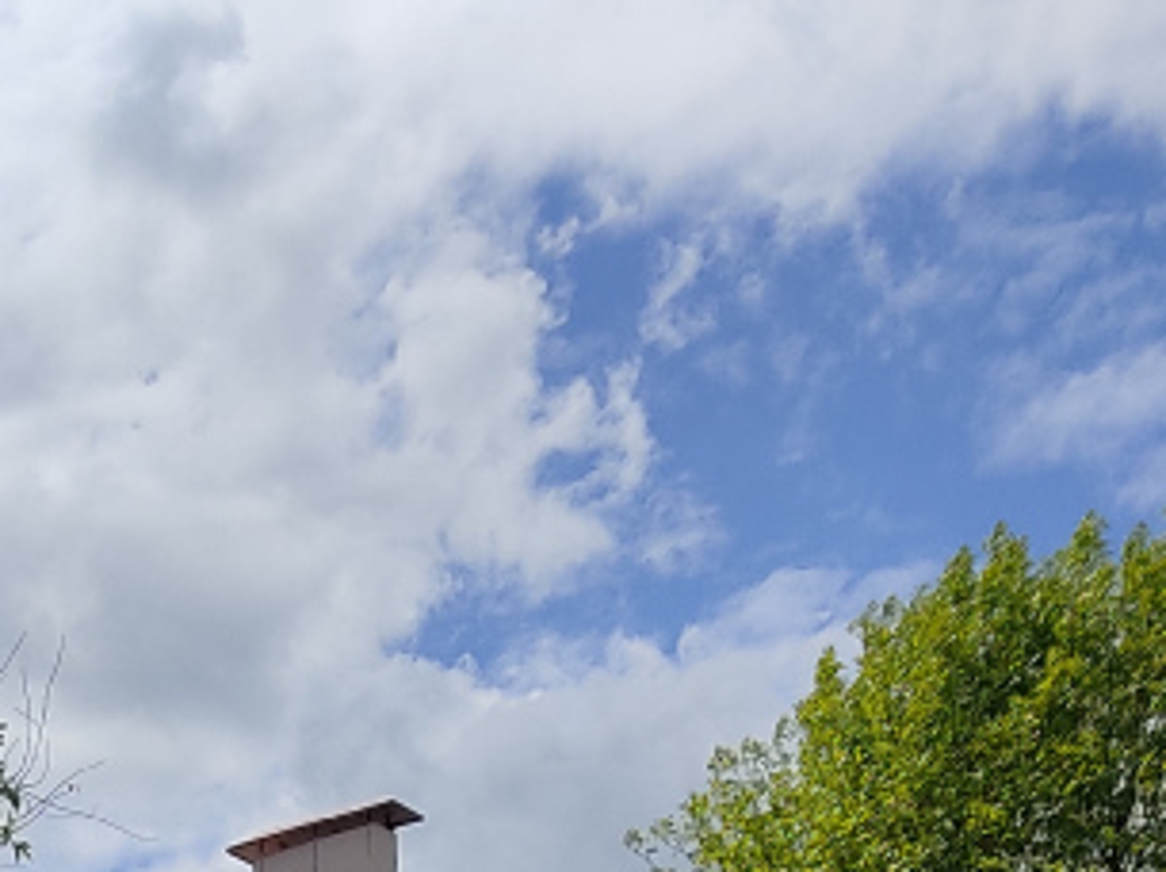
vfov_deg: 11.9
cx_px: -390
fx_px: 3734
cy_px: 1761
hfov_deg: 16.7
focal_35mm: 111
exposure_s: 1/1812
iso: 100
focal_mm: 4.74
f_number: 1.79
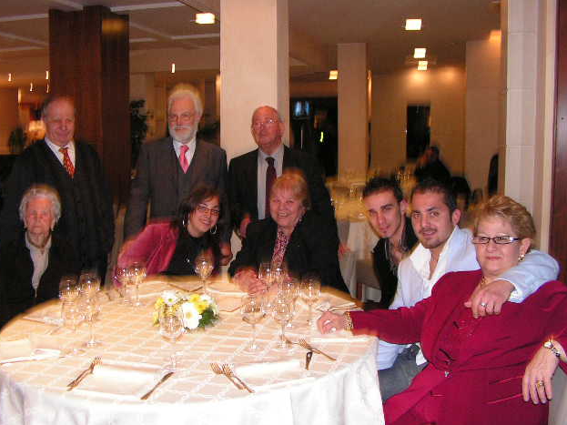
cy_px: 210
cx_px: 278
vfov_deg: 38.7
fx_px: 606
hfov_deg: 50.1
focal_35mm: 37
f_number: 3.2
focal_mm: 6
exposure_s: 1/40
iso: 200
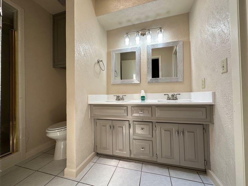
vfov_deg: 85.7
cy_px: 93
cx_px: 124
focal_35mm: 14
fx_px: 100
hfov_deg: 102.1
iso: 64
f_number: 2.2
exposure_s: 1/99
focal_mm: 2.22
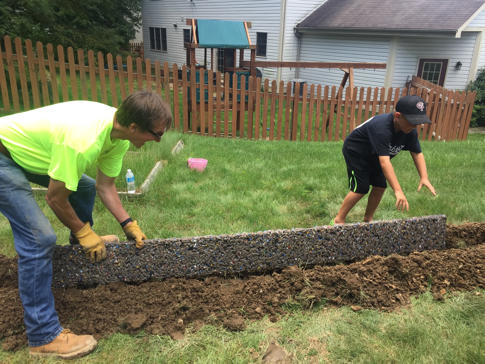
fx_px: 406
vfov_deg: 48.2
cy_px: 182
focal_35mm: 29
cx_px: 242
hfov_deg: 61.7
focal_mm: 4.15
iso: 32
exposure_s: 1/229
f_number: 2.2
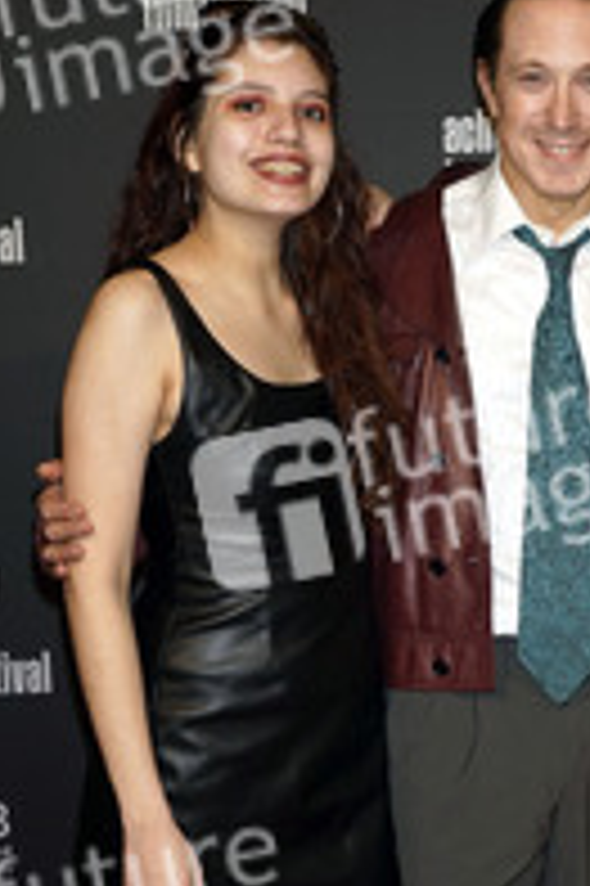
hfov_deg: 17.4
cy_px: 711
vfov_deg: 25.9
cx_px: 554
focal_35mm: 77
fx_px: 1896
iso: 320
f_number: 5.6
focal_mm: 38
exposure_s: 1/200
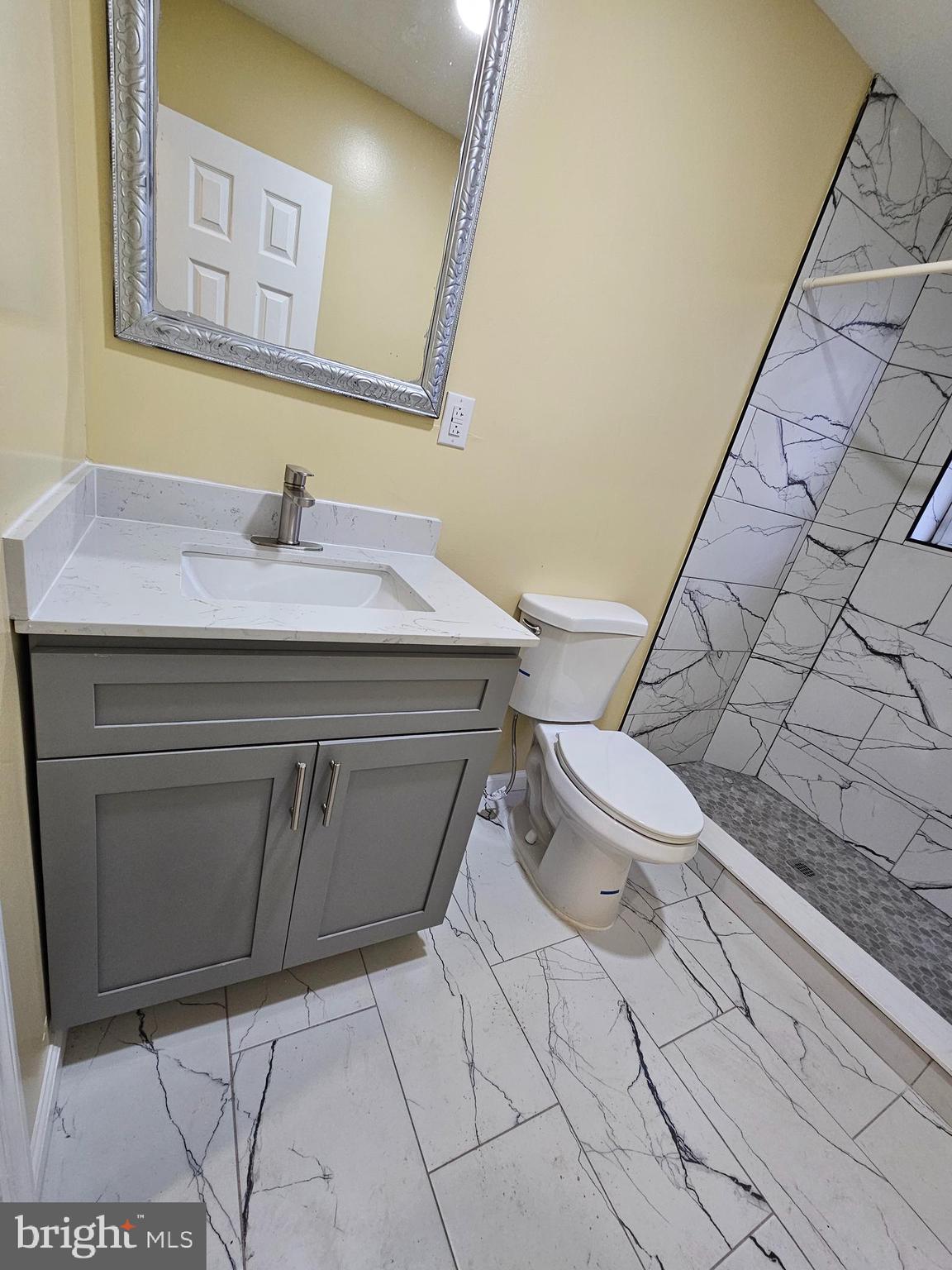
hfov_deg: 89.9
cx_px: 476
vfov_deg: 106.2
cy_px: 635
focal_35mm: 13
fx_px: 477
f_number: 2.2
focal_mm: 2.2
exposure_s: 1/60
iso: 160
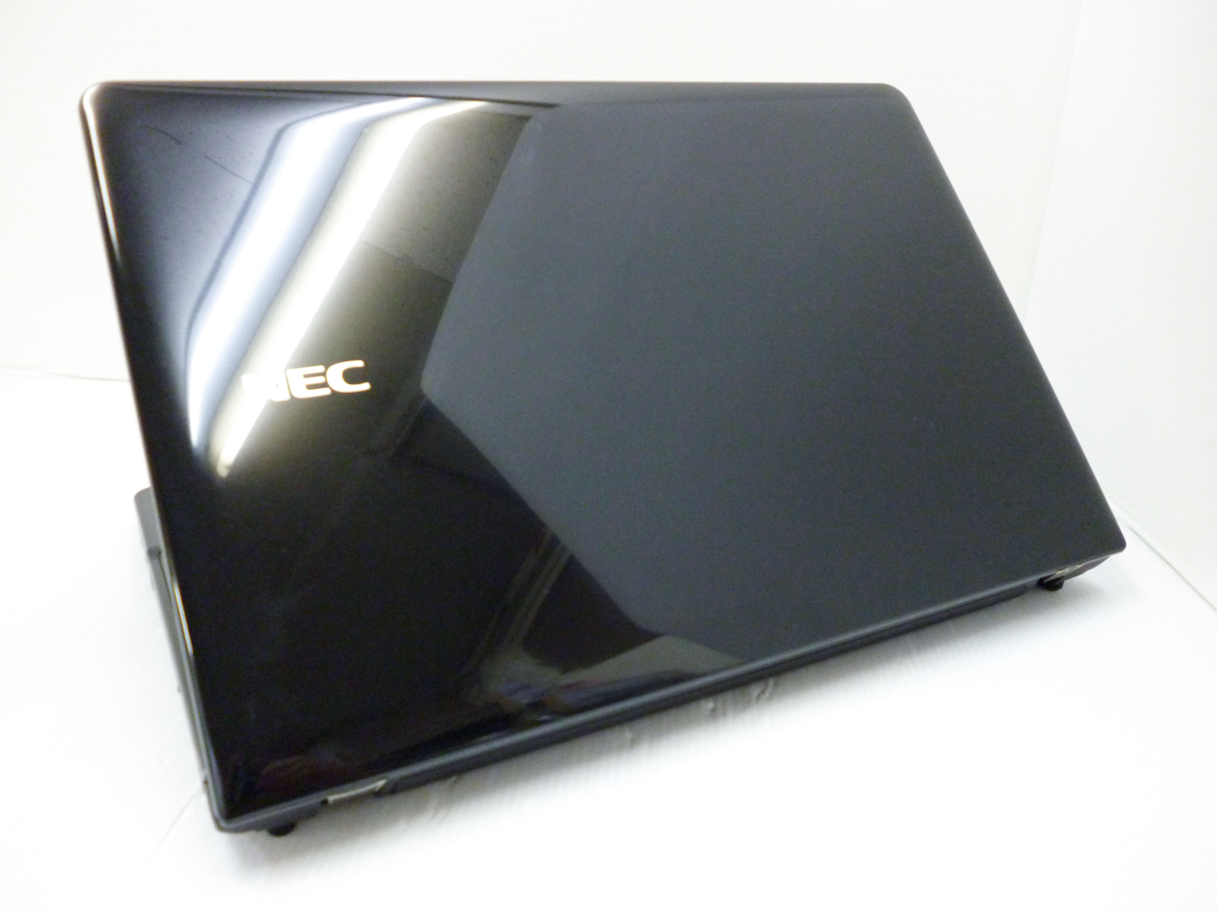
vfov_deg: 49.7
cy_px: 456
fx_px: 984
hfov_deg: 63.4
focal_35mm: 28
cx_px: 608
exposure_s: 1/40
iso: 400
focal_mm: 5
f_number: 3.1
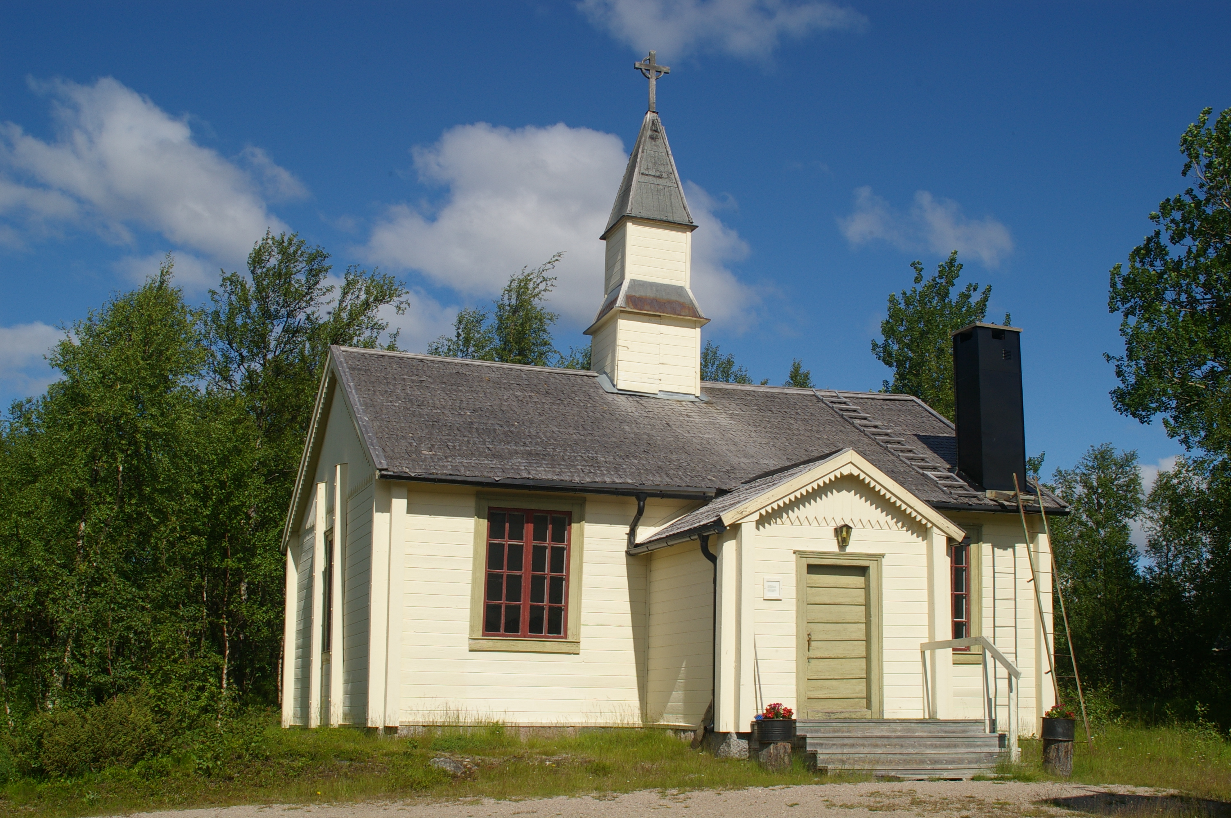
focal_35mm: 42
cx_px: 616
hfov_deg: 46.4
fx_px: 1435
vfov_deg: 31.8
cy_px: 409
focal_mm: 28
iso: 200
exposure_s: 1/250
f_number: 13
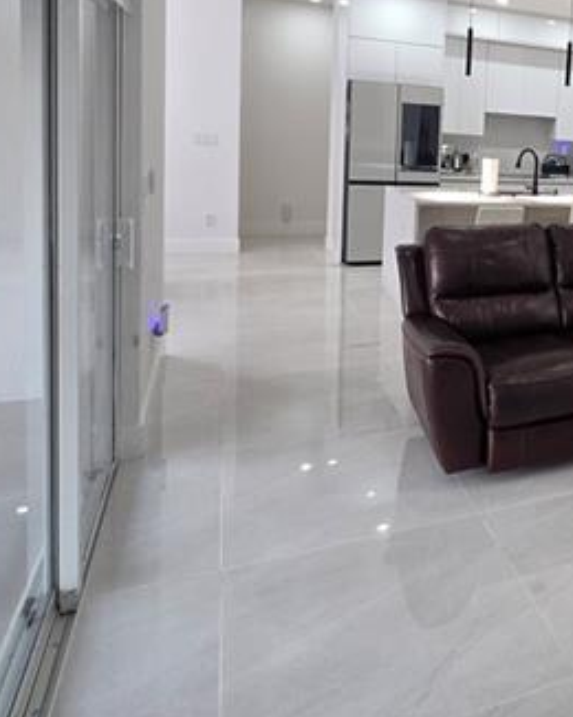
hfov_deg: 40.6
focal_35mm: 30
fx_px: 636
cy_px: 194
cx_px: 606
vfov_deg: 56.4
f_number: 2.2
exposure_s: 1/120
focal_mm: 2.2
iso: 250
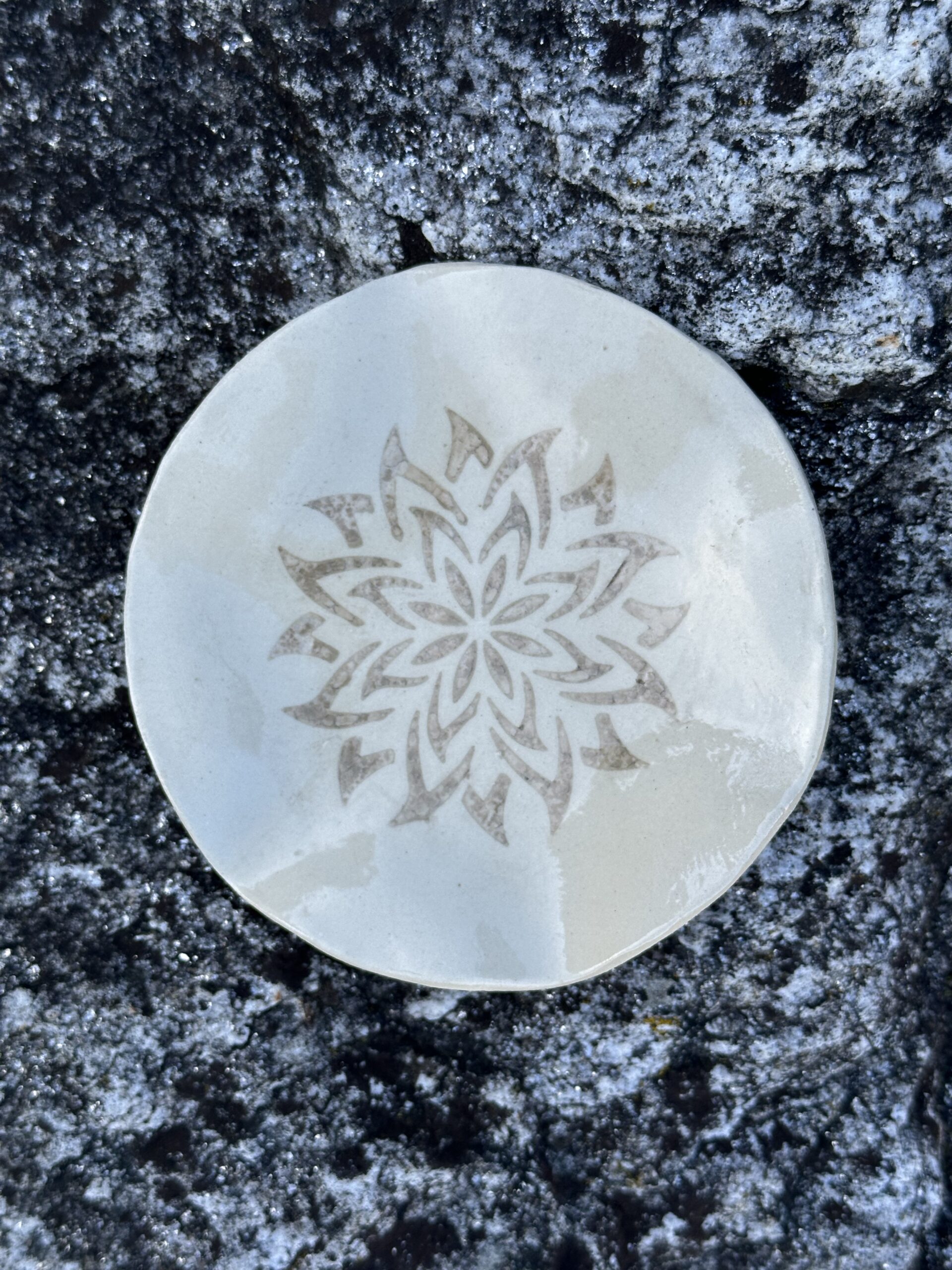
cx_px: 476
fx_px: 1760
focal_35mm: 48
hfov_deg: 30.3
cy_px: 635
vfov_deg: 39.7
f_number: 1.78
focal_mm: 6.86
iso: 64
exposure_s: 1/903
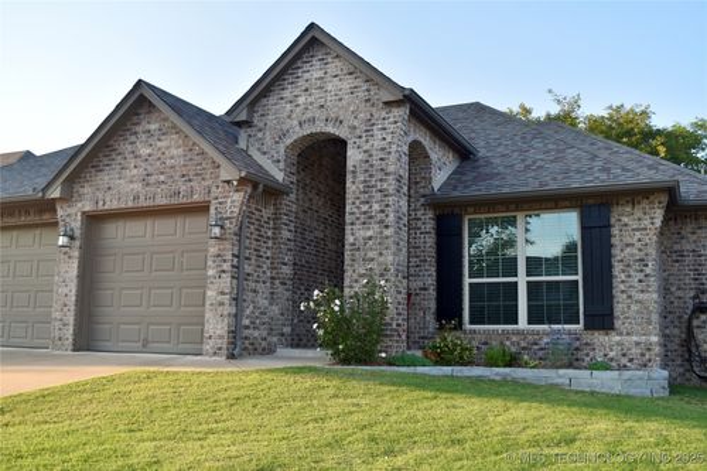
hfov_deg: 51.3
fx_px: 736
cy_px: 236
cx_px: 354
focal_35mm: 38
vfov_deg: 35.5
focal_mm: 25
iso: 100
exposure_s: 1/160
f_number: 6.3
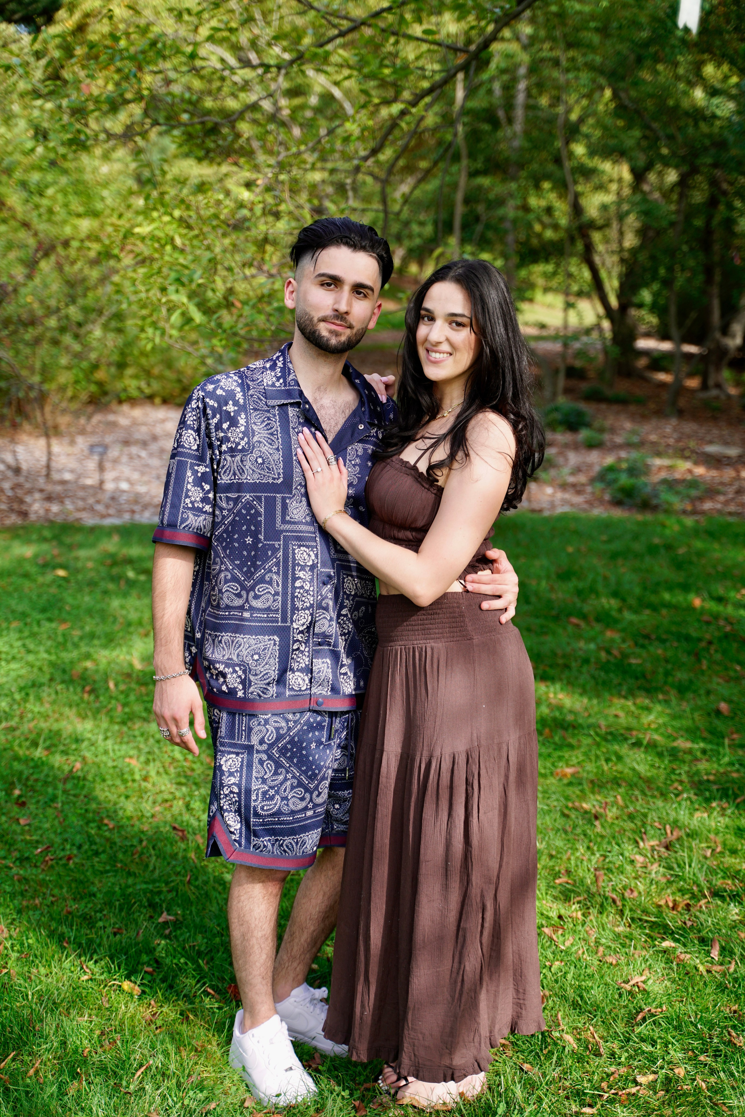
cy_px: 558
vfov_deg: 37.5
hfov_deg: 25.5
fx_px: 1644
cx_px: 372
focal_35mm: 53
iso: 200
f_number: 2.8
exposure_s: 1/640
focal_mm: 53
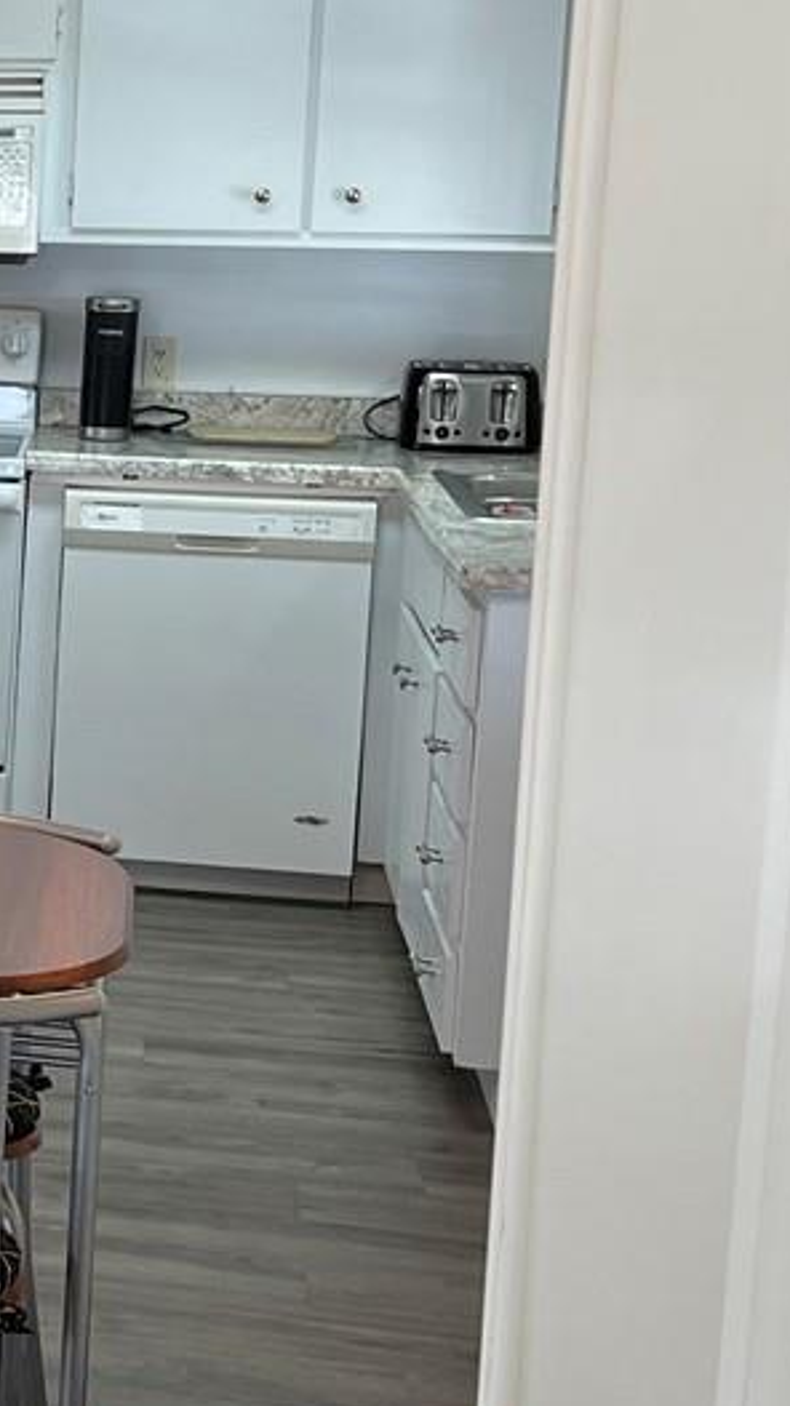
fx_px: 3206
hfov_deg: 12.0
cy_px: 568
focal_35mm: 86
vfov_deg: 24.7
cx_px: -945
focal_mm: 5.1
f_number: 1.6
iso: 64
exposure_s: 1/121
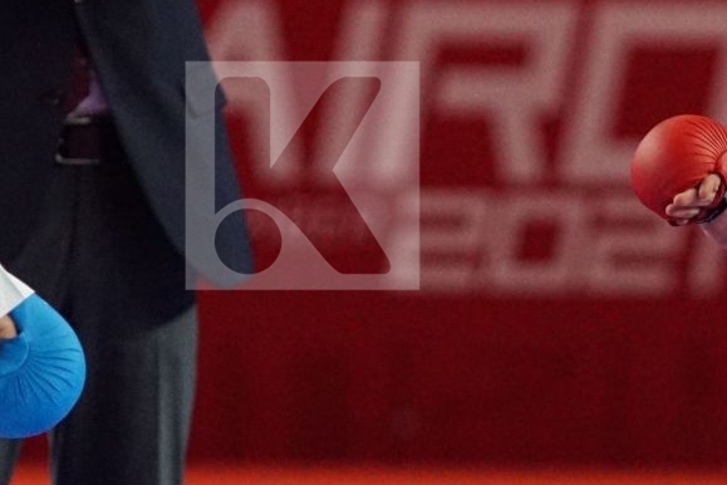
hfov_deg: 2.9
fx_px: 14115
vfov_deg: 2.0
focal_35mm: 699
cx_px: 728
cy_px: 176
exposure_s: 1/2000
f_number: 2.8
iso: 3200
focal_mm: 150
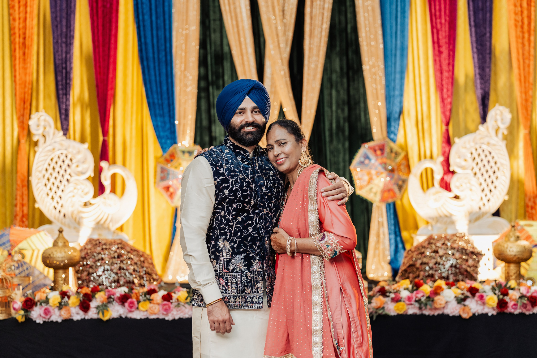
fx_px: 746
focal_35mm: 50
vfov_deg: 27.0
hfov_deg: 39.6
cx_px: 268
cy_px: 179
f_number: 2
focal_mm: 50
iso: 800
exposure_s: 1/200
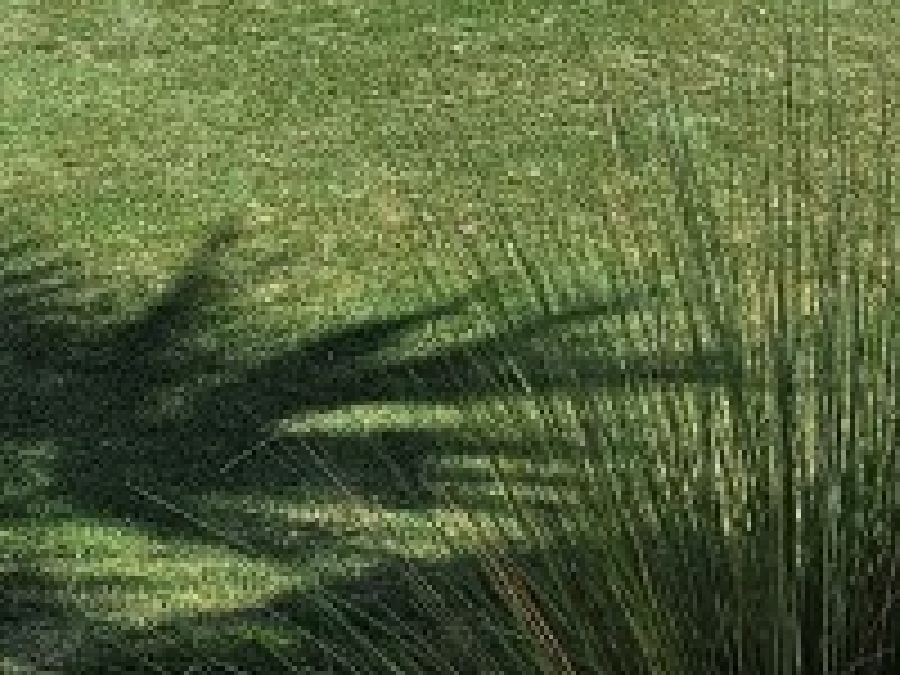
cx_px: 886
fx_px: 3068
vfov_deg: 10.6
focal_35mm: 118
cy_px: -1004
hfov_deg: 16.4
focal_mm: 5.4
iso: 25
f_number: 1.8
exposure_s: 1/1737
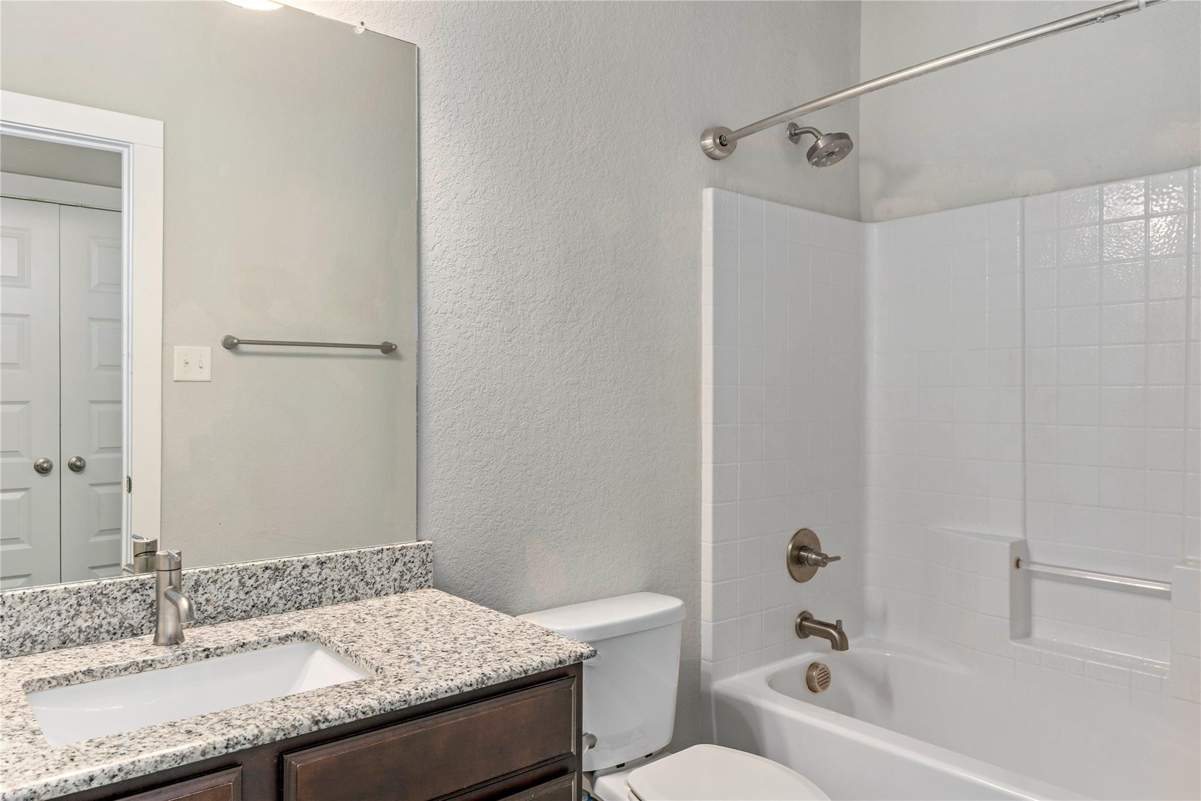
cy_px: 400
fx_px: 834
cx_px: 600
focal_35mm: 25
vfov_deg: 51.3
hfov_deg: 71.5
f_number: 8
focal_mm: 25
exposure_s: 1/1.25
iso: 320
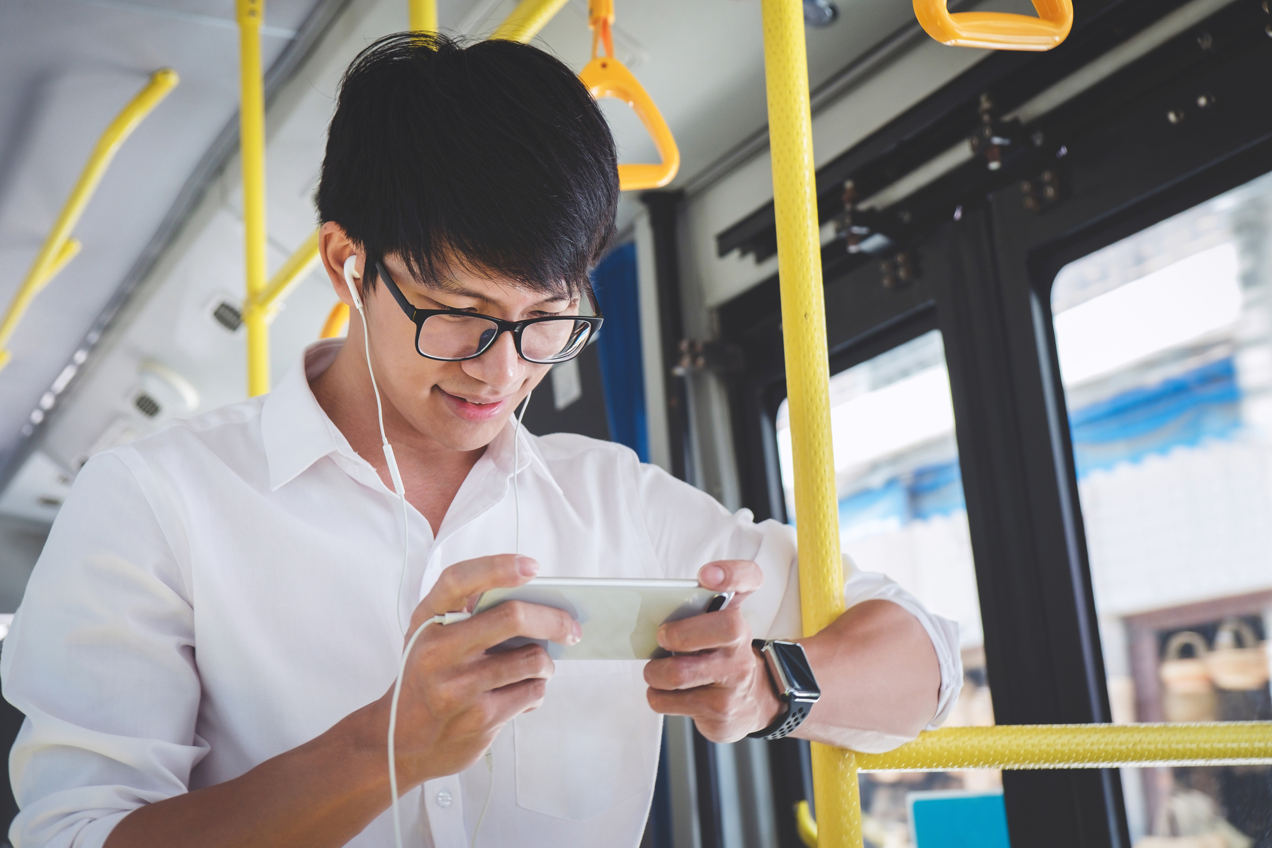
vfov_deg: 26.5
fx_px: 1802
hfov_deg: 38.9
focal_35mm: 51
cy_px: 424
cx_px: 636
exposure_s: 1/80
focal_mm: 34.3
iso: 400
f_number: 3.6
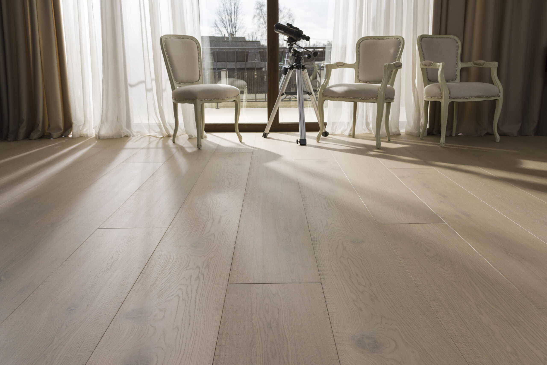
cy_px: 182
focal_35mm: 35
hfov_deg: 54.4
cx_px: 274
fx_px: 532
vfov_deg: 37.9
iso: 400
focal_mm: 35
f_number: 13
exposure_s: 1/50
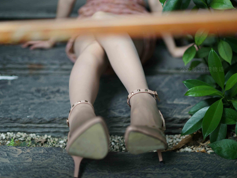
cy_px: 89
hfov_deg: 34.9
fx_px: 377
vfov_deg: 26.6
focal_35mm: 55
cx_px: 118
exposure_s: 1/640
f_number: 1.8
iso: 200
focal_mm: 50
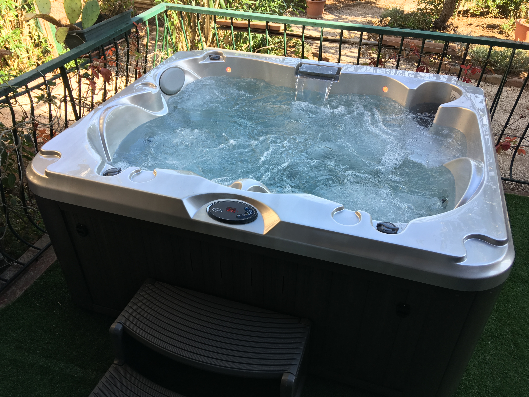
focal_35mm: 29
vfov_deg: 48.2
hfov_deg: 61.7
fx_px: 443
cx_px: 264
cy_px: 198
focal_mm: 4.15
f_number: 2.2
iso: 25
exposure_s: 1/198
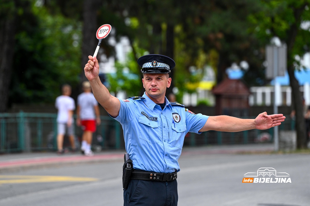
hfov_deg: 11.1
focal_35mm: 185
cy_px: 103
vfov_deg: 7.4
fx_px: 1592
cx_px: 155
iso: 800
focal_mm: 185
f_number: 4.5
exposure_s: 1/500
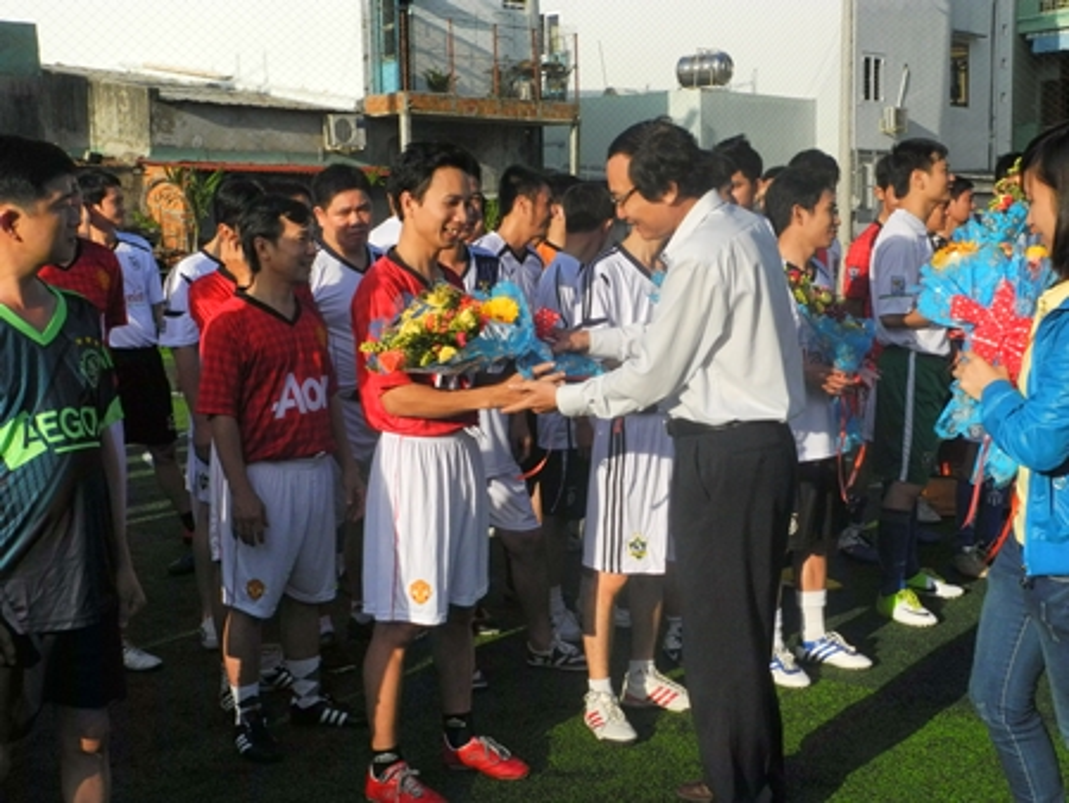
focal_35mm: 50
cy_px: 402
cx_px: 534
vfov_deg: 29.1
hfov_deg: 38.2
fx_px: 1545
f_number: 6.3
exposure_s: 1/2000
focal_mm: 10.7
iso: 400
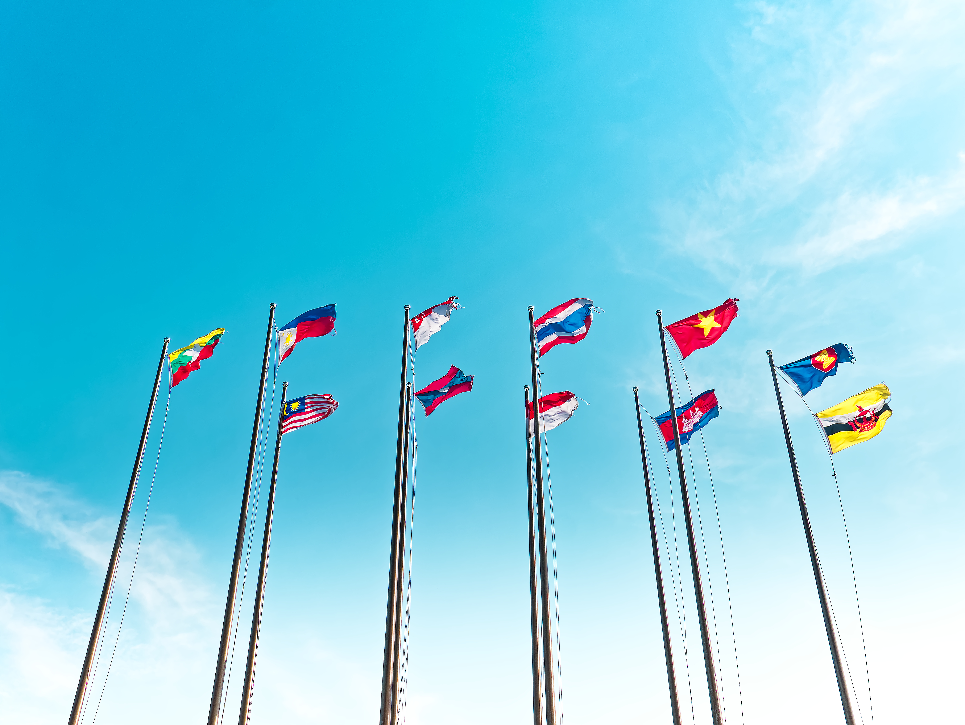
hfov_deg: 49.0
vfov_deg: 37.7
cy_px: 362
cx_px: 482
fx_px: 1060
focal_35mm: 38
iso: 200
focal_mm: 19
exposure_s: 1/640
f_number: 11
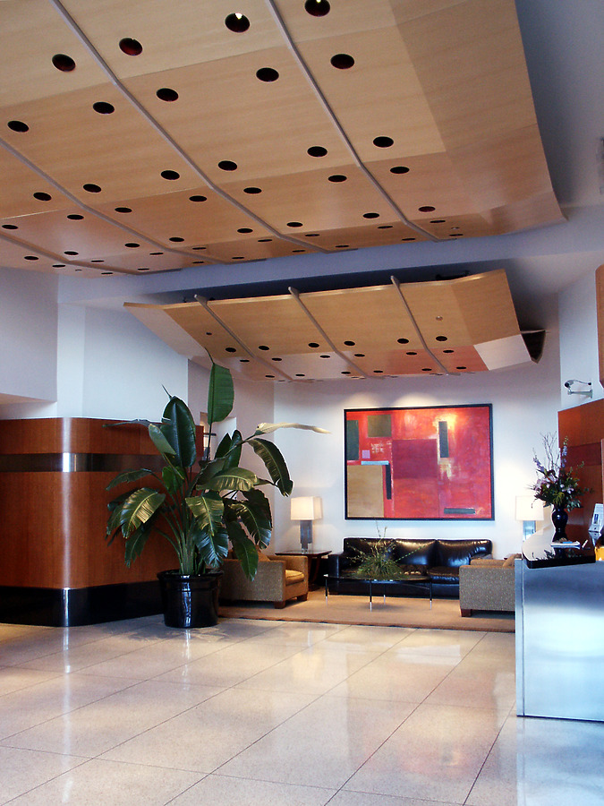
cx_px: 302
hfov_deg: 40.7
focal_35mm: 35
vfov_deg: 52.6
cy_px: 403
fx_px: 814
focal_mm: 7.2
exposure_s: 1/30
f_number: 3
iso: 200
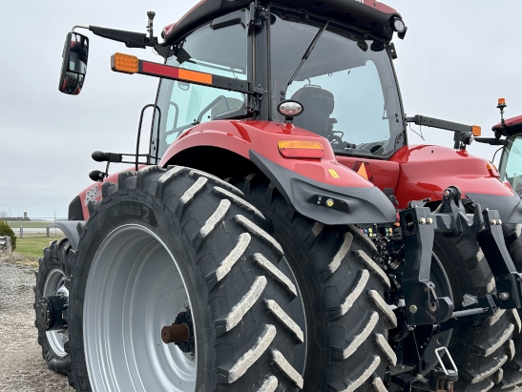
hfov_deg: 48.9
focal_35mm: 38
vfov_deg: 37.5
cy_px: 243
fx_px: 573
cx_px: 261
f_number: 1.5
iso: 50
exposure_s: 1/1280
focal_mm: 5.7
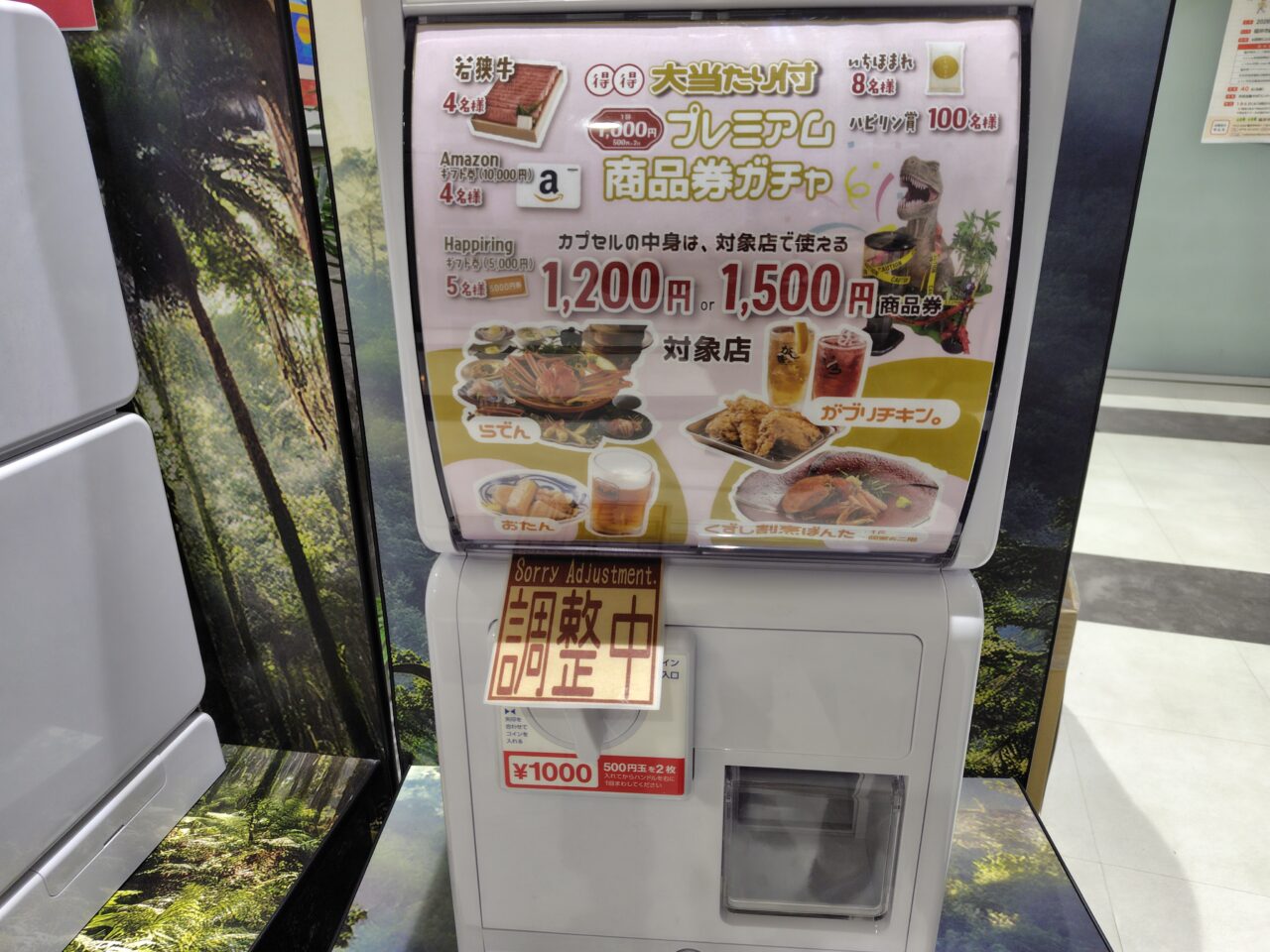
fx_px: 844
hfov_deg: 73.9
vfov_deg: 58.9
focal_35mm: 23
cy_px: 476
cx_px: 635
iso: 158
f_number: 1.9
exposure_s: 1/60
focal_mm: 5.6
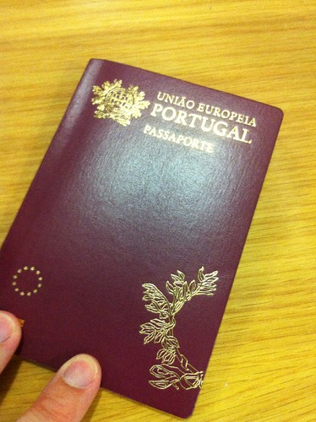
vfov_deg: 52.7
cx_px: 158
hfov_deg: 40.6
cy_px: 211
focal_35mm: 35
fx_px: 427
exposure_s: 1/15
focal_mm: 3.85
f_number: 2.8
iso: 400
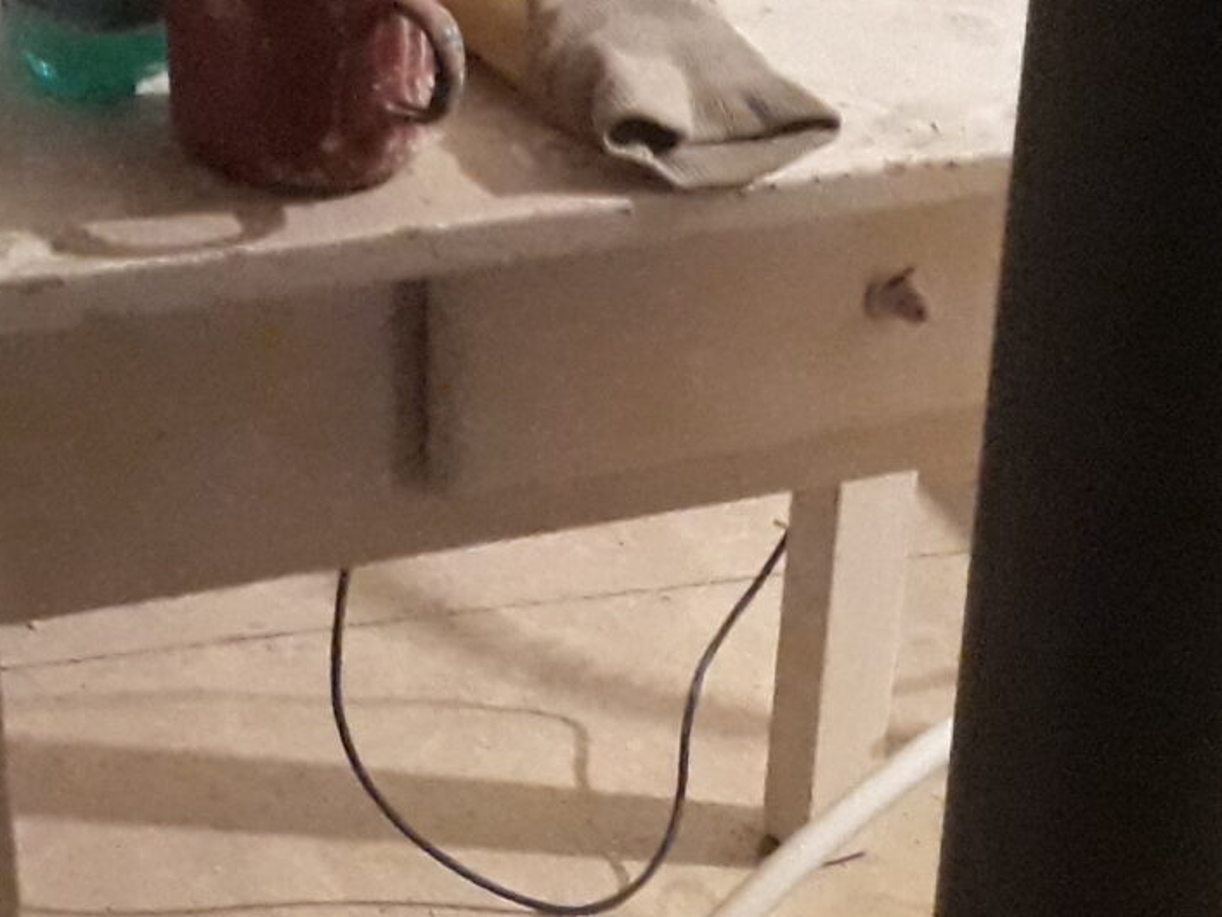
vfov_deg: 13.9
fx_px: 3460
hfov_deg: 19.6
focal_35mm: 98
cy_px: 1472
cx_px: 1153
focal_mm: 3.71
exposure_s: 1/17
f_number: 1.7
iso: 800
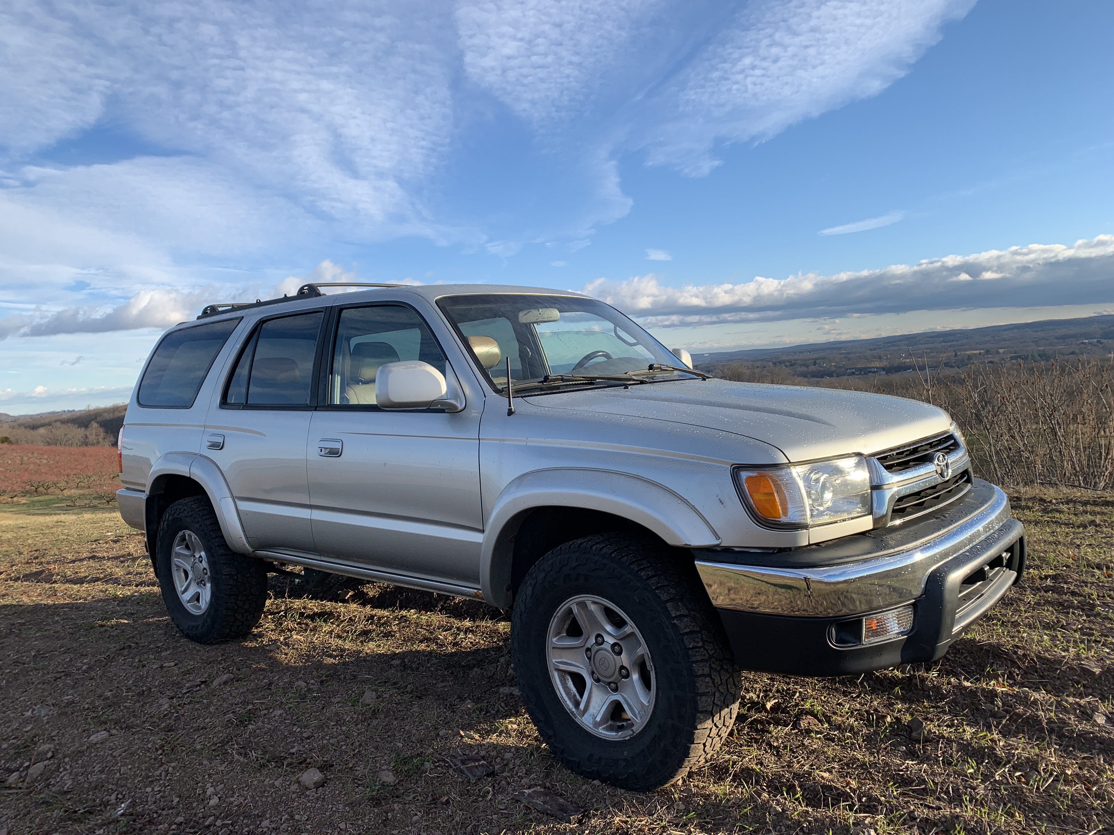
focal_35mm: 26
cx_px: 557
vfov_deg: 53.1
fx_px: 837
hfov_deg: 67.3
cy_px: 418
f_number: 1.8
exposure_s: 1/1368
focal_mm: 4.25
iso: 25
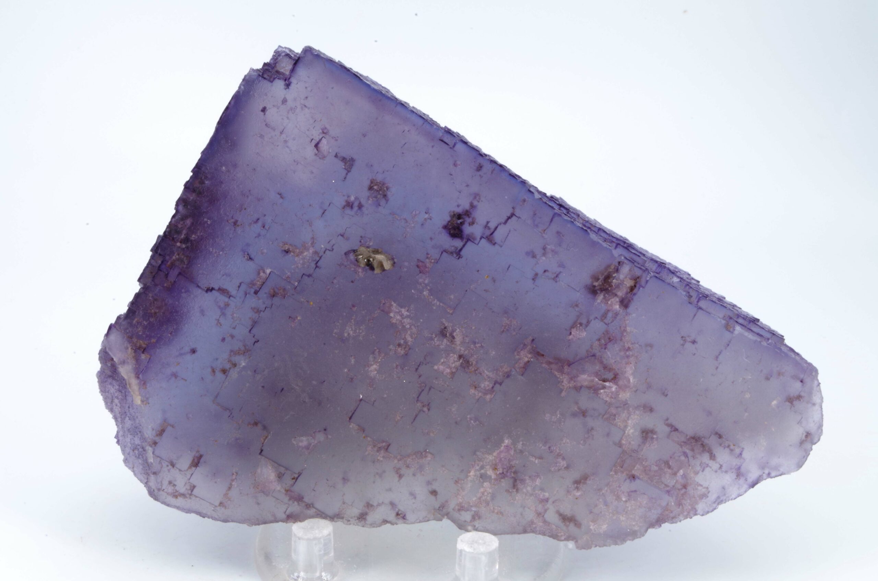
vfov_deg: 23.7
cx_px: 439
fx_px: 1387
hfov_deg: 35.1
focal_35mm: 57
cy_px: 290
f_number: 4.5
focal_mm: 37.5
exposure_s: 1/2.5
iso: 100
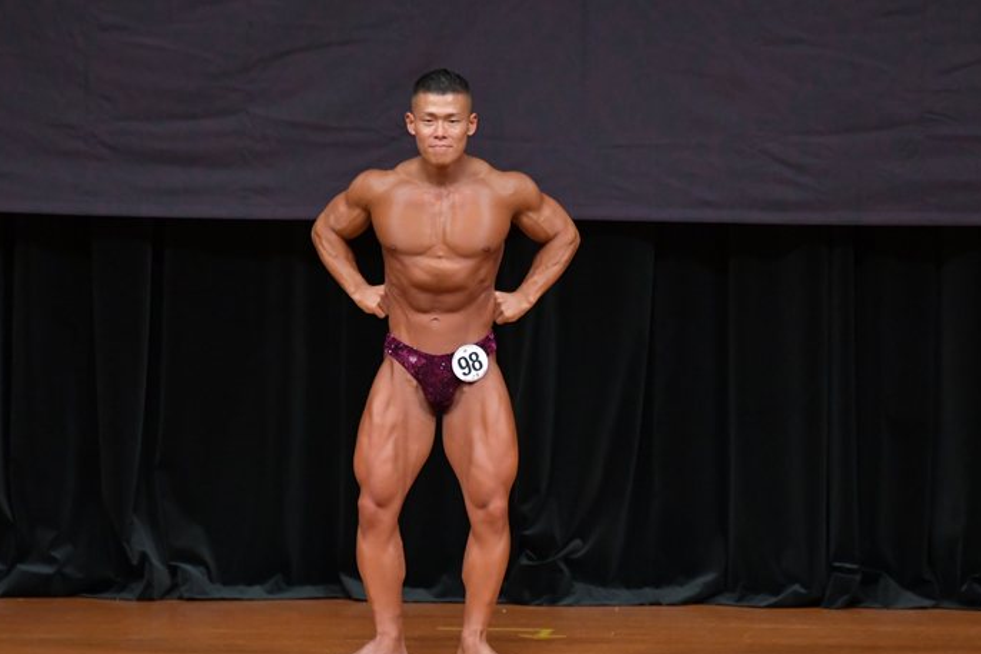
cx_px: 514
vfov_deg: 4.1
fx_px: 9235
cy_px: 345
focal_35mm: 339
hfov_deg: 6.1
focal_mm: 200
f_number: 5.6
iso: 4000
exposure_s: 1/400
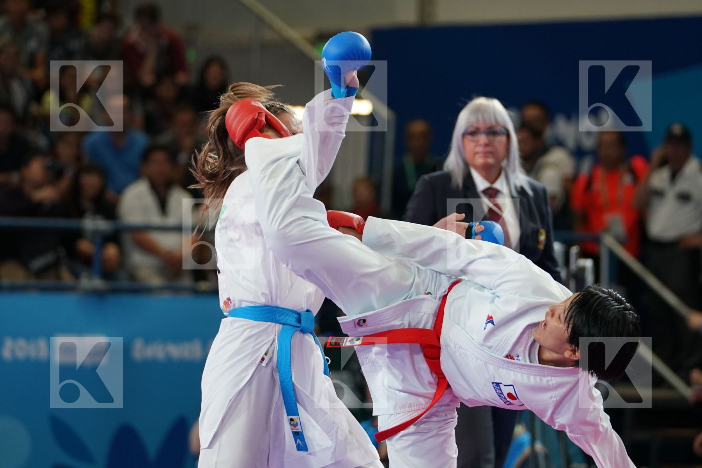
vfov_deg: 6.5
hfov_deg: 9.8
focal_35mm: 210
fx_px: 4095
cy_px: 234
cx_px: 351
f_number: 2.8
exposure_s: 1/1000
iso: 1600
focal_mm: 140
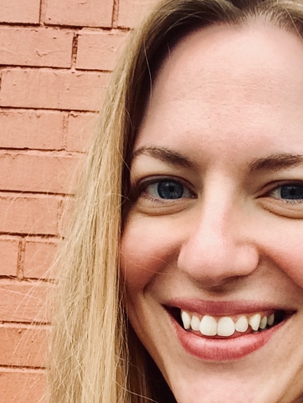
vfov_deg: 29.8
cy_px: 391
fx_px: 711
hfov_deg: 23.5
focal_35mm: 61
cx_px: 258
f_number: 2.4
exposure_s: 1/159
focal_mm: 2.15
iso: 50
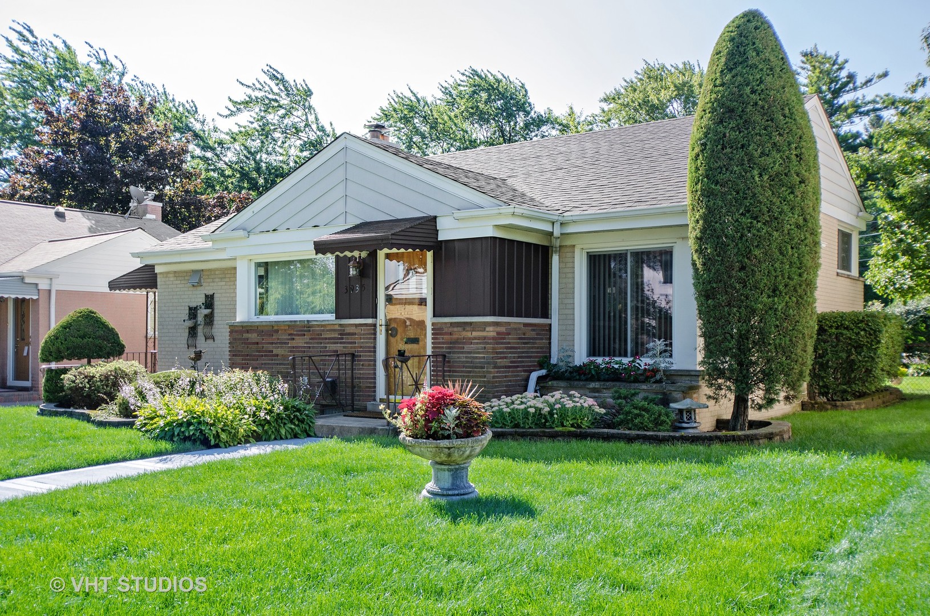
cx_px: 465
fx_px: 928
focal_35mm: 36
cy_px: 308
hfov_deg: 53.2
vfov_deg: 36.7
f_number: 9
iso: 250
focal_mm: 24
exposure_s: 1/200
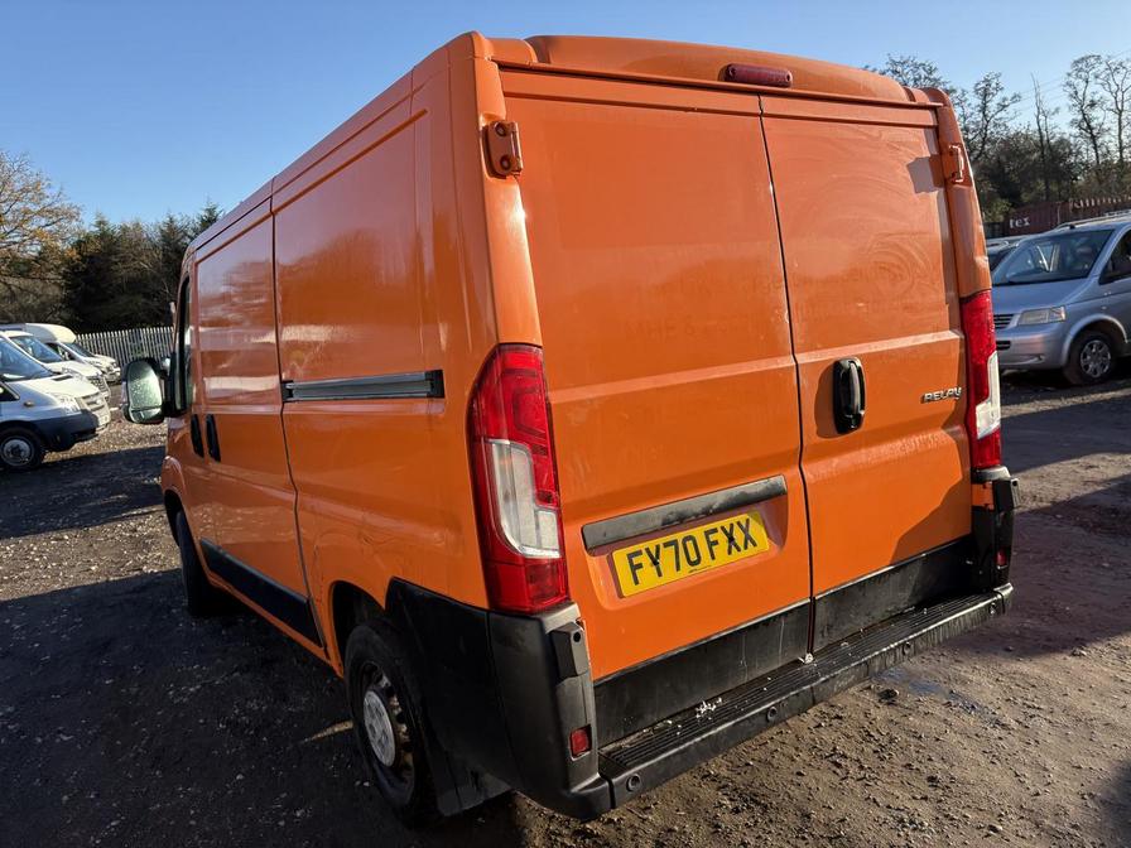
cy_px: 424
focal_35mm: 26
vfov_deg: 53.1
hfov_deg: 67.3
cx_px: 566
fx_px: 849
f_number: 1.6
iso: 50
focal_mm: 5.96
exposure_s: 1/1196
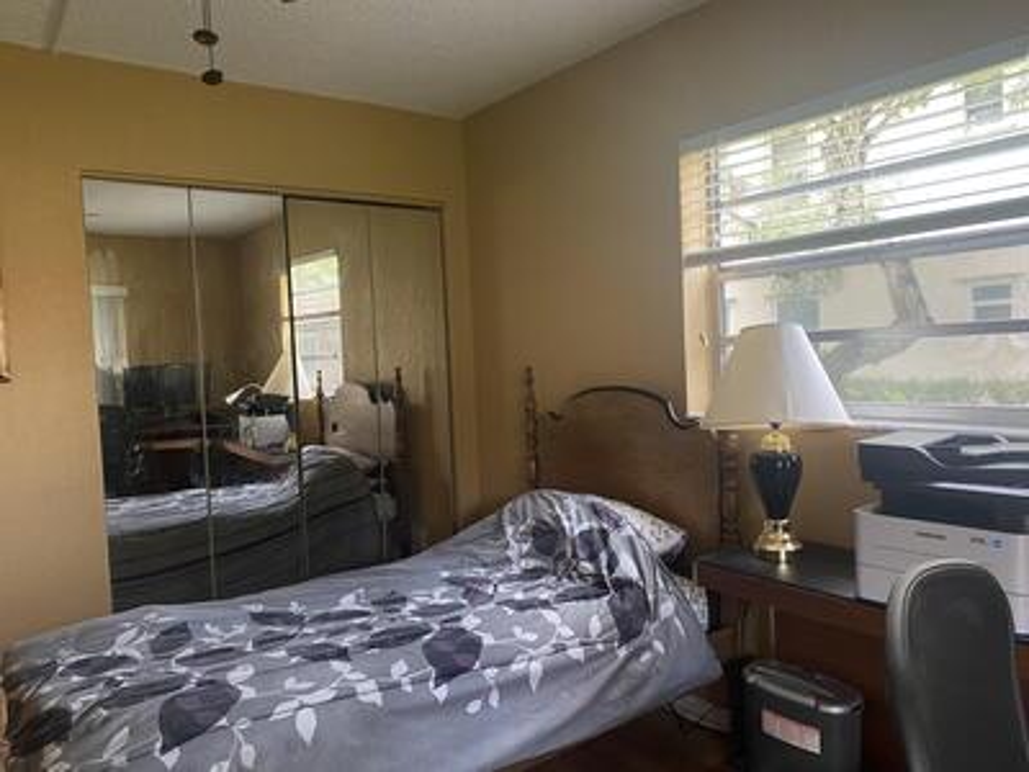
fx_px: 773
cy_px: 386
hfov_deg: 67.3
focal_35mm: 26
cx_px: 514
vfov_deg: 53.1
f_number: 1.8
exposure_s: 1/60
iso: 125
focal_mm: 4.25
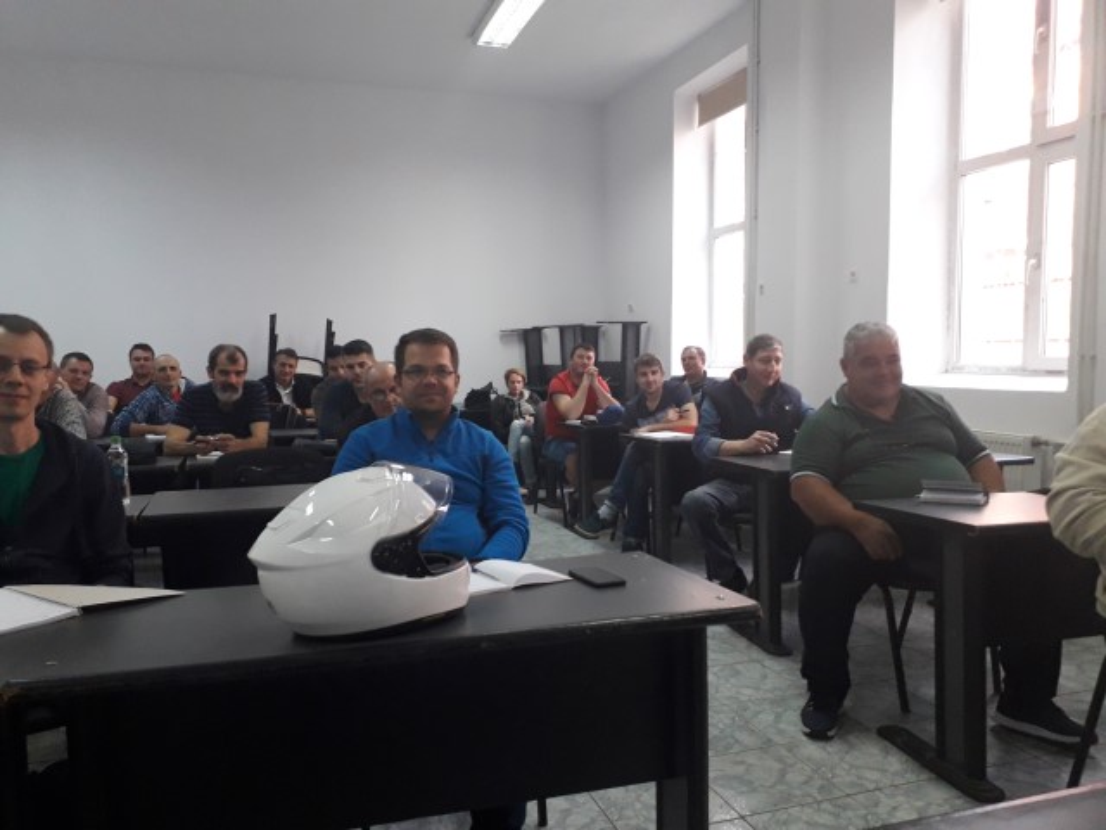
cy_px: 415
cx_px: 553
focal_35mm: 27
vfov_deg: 51.4
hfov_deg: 65.3
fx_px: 863
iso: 200
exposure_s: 1/50
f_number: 1.9
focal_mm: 3.6
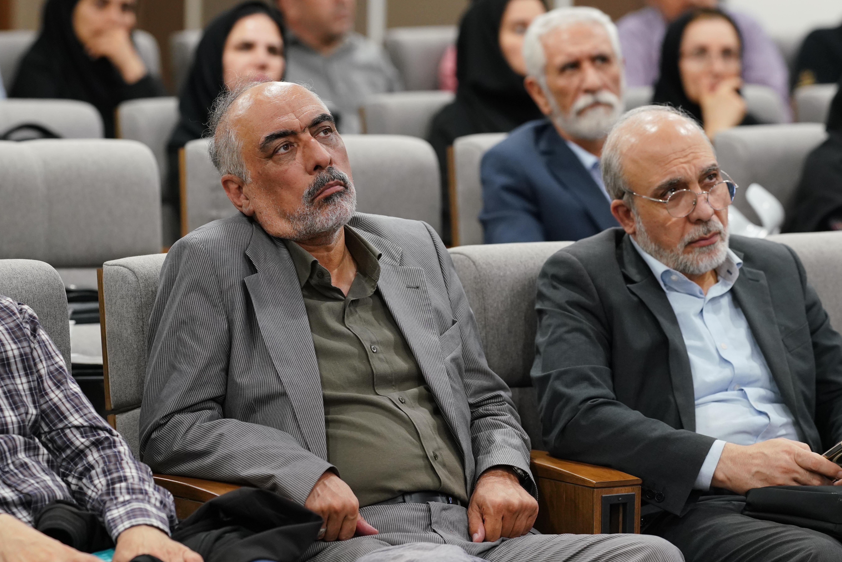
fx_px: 4654
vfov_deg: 6.9
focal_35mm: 199
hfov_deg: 10.3
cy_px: 227
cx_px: 370
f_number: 2.8
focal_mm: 135
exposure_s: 1/250
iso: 1600
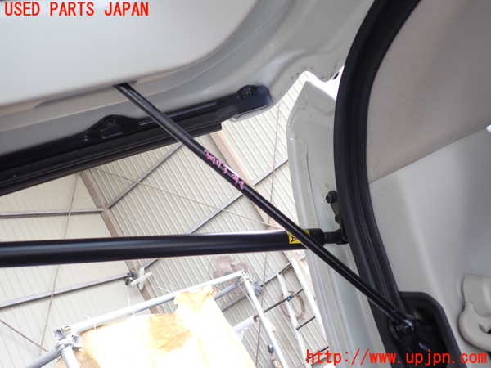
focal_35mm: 30
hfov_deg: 60.0
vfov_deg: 46.8
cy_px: 184
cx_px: 246
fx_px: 426
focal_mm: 5.4
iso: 100
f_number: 2.3
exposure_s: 1/80
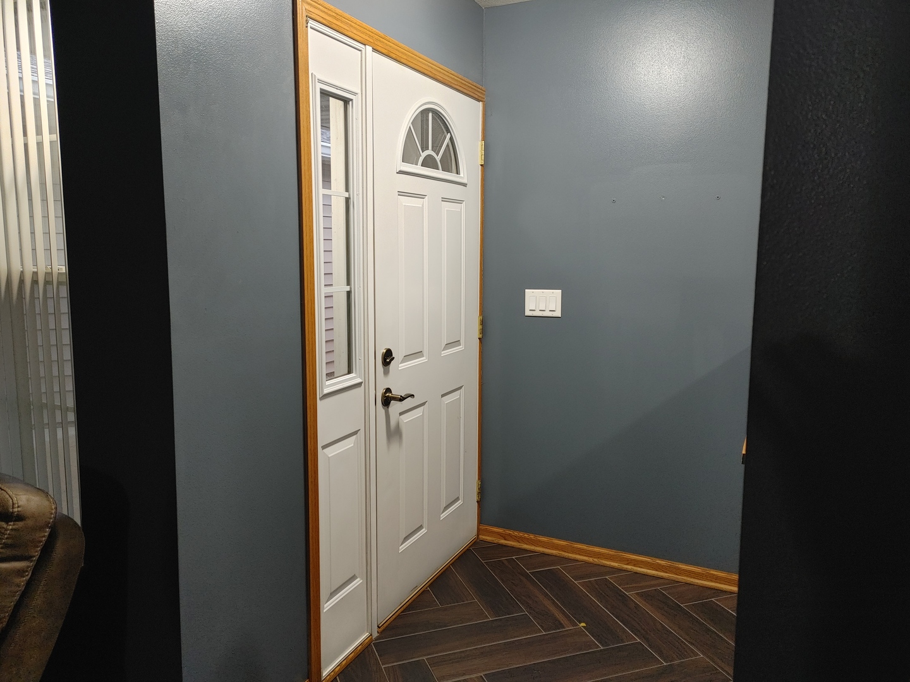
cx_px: 455
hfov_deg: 67.3
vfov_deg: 53.1
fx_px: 683
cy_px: 341
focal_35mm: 26
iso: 200
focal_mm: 5.58
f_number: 1.8
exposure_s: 1/30
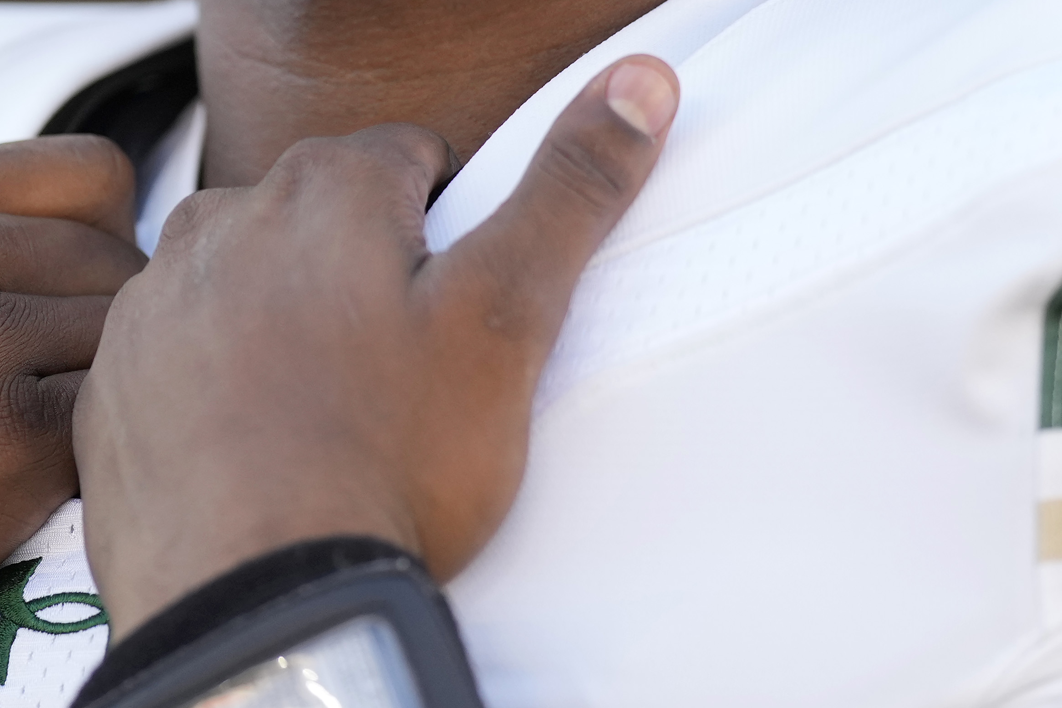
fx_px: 14748
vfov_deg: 2.7
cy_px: -190
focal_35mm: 500
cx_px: 285
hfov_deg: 4.1
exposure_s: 1/3200
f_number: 1.8
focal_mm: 135
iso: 500
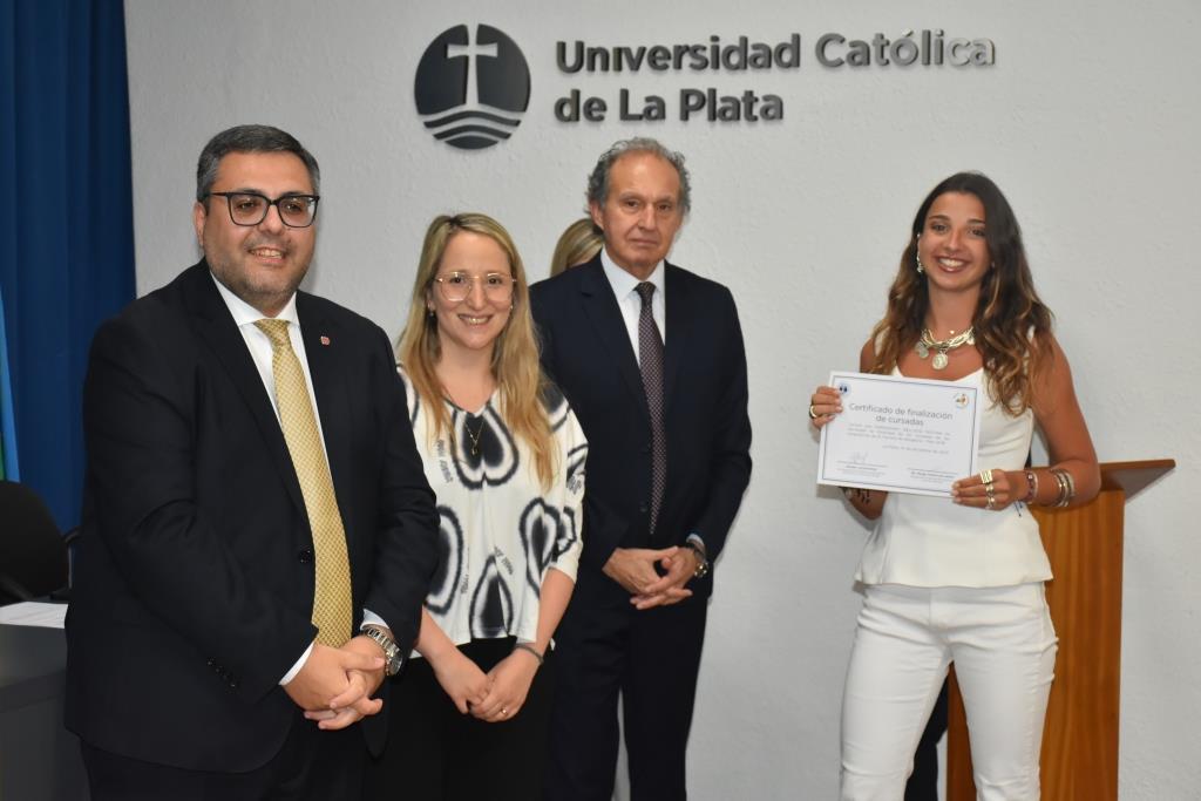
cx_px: 600
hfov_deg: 29.9
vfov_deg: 20.2
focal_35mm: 68
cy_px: 400
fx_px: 2252
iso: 1600
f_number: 5.6
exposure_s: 1/100
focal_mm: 45
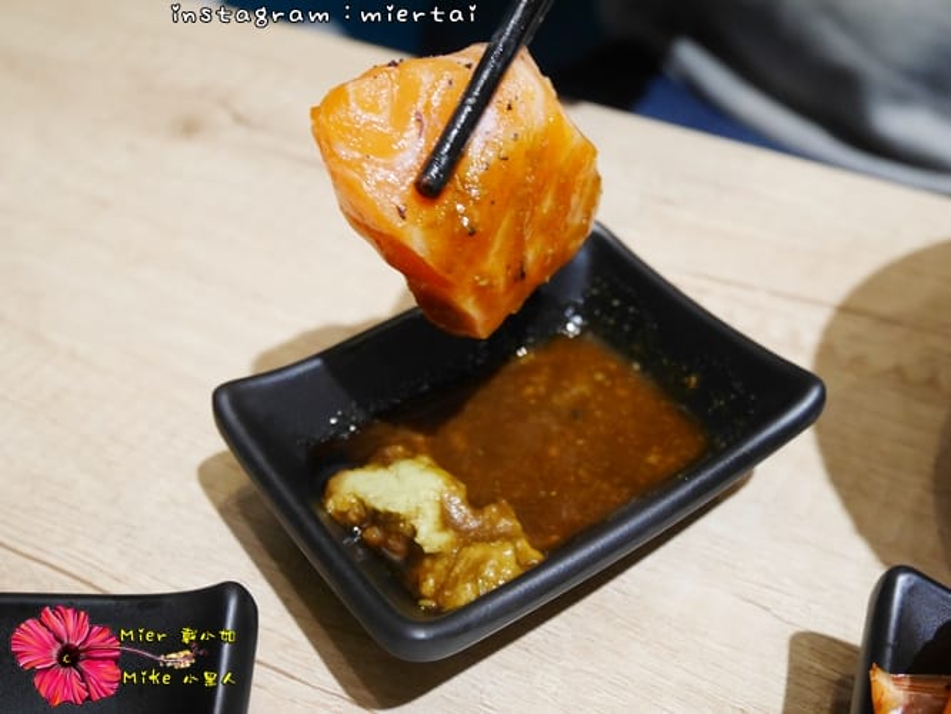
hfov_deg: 46.8
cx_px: 476
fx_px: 1099
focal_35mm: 40
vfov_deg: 36.0
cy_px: 357
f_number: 4.6
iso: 1250
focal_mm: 20
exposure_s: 1/60
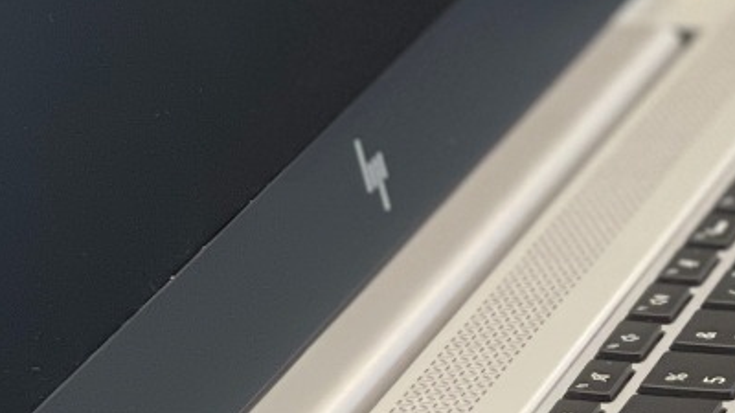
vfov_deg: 4.3
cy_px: -79
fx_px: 5438
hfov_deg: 7.7
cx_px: 671
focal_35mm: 279
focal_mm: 7.5
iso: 250
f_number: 2.2
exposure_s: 1/79
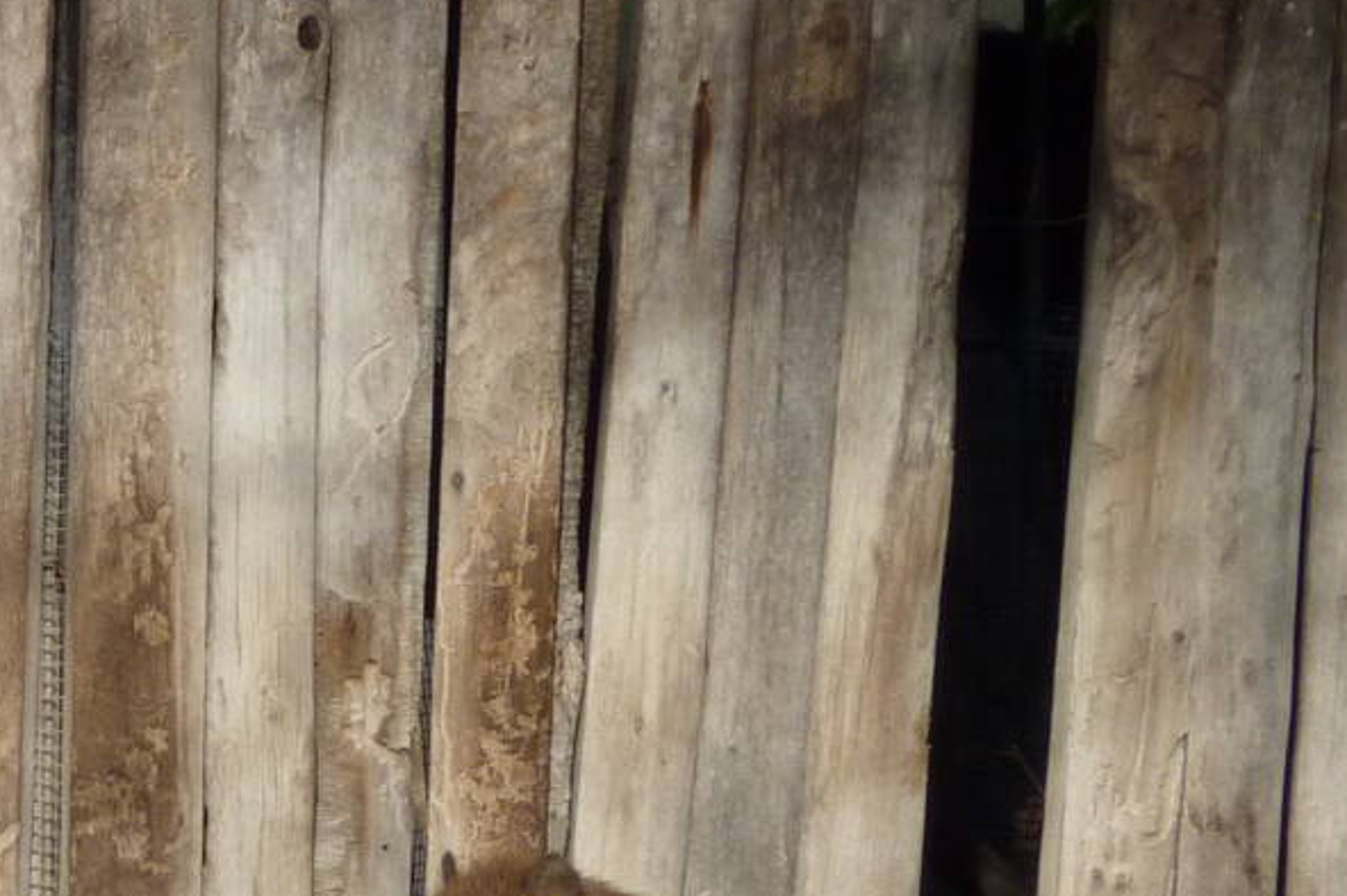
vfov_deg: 1.8
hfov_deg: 2.6
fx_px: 29242
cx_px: -50
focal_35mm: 782
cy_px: 821
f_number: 4.8
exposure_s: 1/1000
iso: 160
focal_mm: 45.7
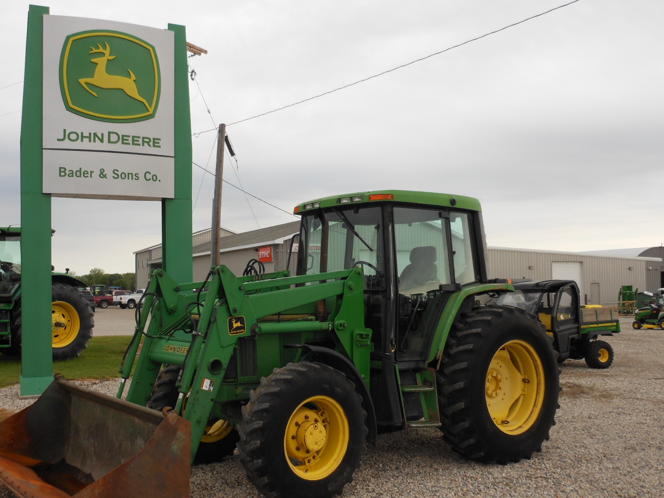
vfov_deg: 39.6
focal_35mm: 36
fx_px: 691
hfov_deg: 51.0
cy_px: 283
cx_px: 260
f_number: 3.7
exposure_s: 1/125
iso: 80
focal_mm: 5
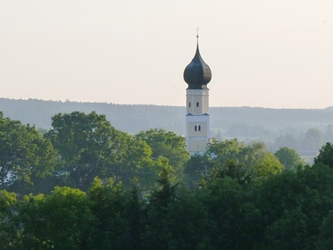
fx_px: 3330
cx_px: 133
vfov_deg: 4.3
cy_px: 108
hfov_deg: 5.7
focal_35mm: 346
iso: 125
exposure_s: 1/250
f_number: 5.6
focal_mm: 39.2
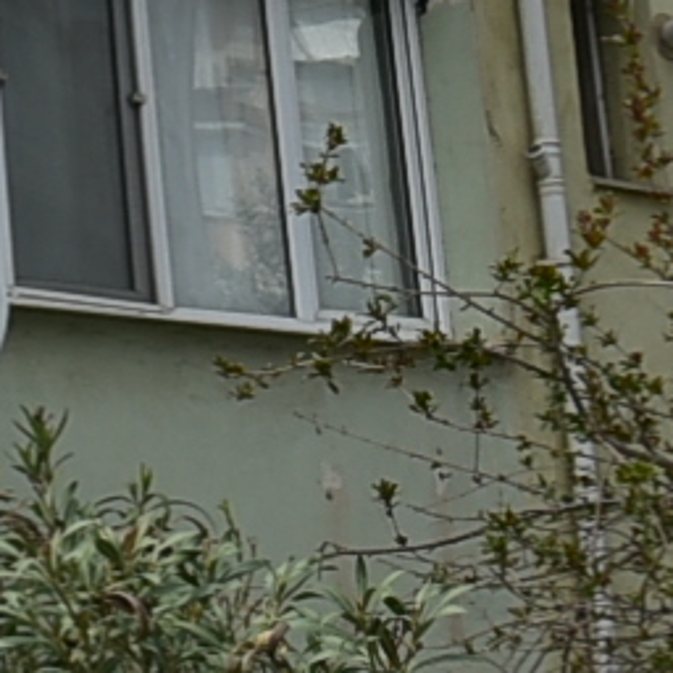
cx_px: -670
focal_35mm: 149
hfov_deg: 10.7
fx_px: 3277
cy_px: 266
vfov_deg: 11.7
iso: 100
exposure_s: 1/200
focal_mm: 10
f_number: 8
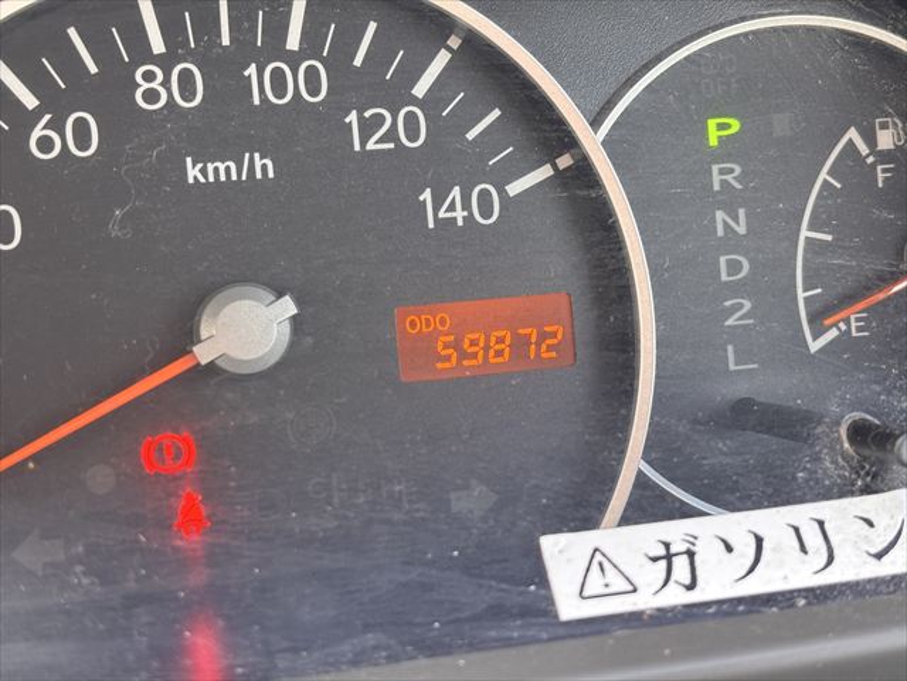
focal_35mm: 52
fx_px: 1362
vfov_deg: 28.0
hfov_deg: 36.8
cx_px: 454
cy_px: 340
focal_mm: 5.96
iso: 64
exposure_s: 1/60
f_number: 1.6
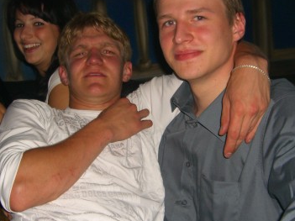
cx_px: 157
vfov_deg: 22.6
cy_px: 127
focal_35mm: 65
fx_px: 554
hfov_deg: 29.8
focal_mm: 7.9
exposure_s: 1/60
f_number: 2.8
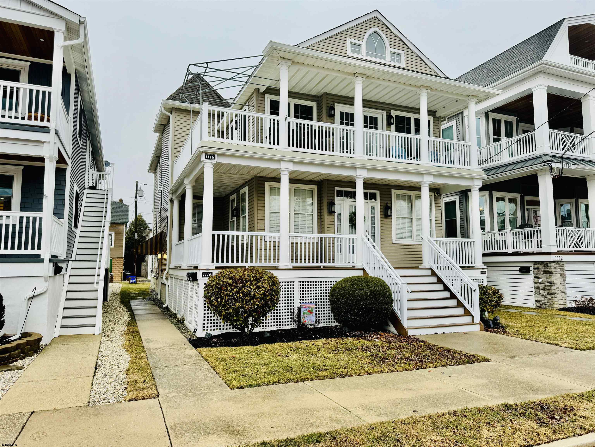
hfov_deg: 71.6
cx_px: 298
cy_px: 224
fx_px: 413
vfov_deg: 56.8
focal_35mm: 24
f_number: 1.78
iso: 64
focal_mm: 6.76
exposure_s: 1/150
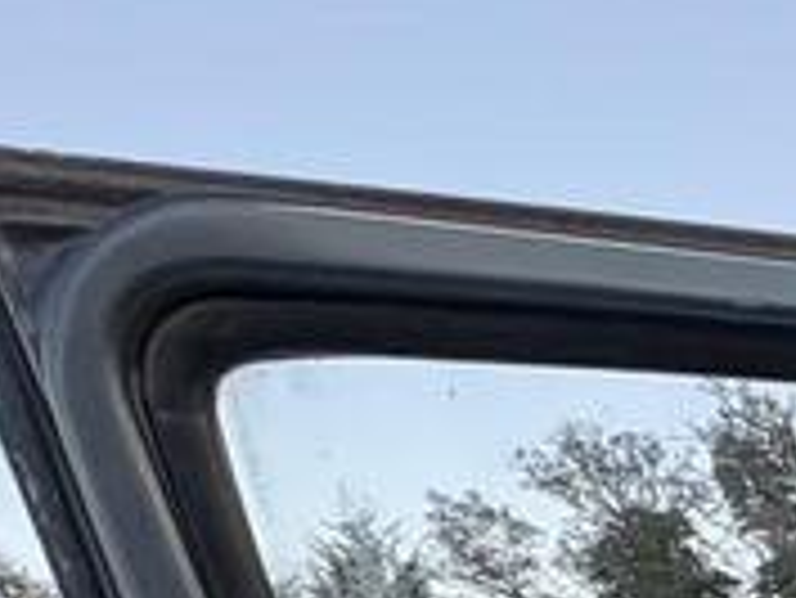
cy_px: 1335
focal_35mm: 71
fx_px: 1634
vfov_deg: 15.0
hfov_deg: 19.2
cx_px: 1502
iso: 64
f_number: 2.2
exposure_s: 1/99
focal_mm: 2.22
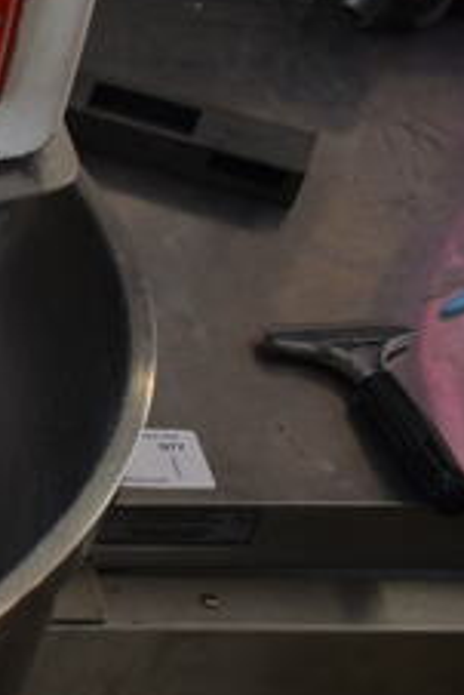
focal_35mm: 73
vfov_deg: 27.4
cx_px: -406
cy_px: 507
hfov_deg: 15.6
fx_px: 1409
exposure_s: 1/80
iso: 100
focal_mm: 18
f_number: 4.5
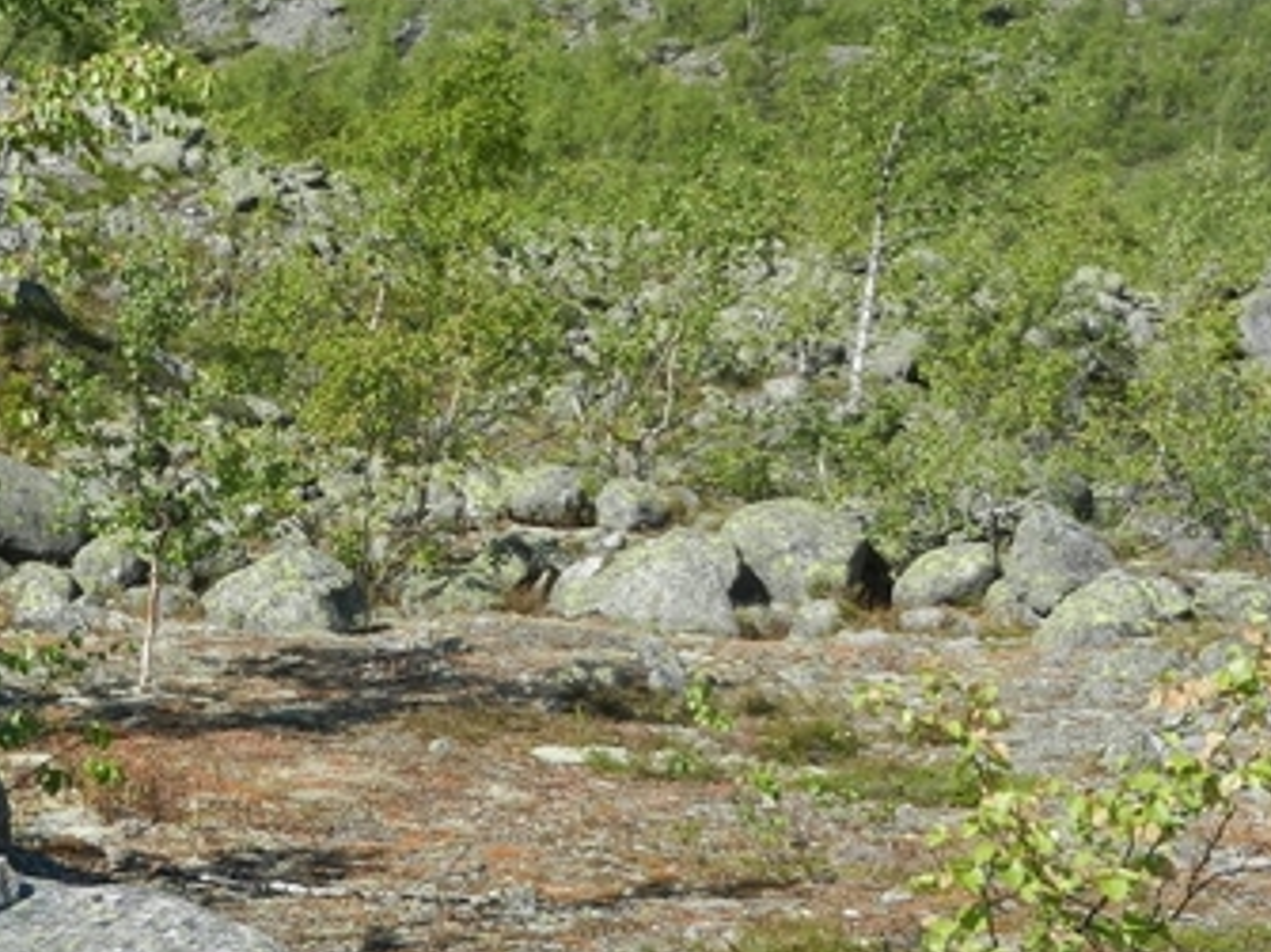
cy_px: 542
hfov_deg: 20.5
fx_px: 3487
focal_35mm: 95
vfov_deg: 15.5
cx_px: 285
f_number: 4.4
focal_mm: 9.4
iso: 160
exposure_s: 1/800
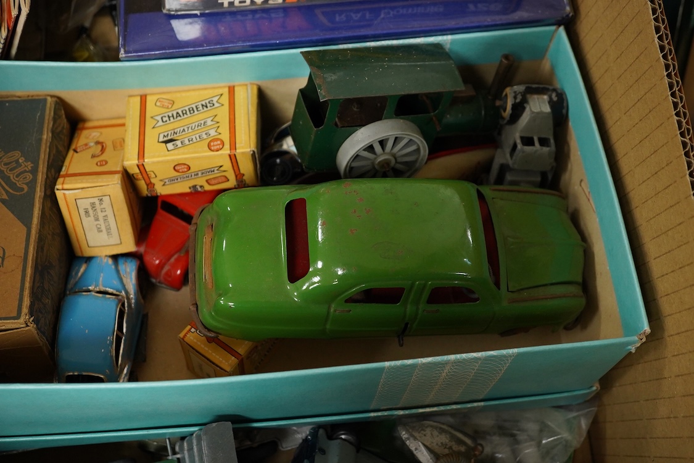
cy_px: 232
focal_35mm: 45
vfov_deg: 29.9
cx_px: 347
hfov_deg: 43.6
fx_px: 867
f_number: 8
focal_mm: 30
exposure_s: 1/100
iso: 2000
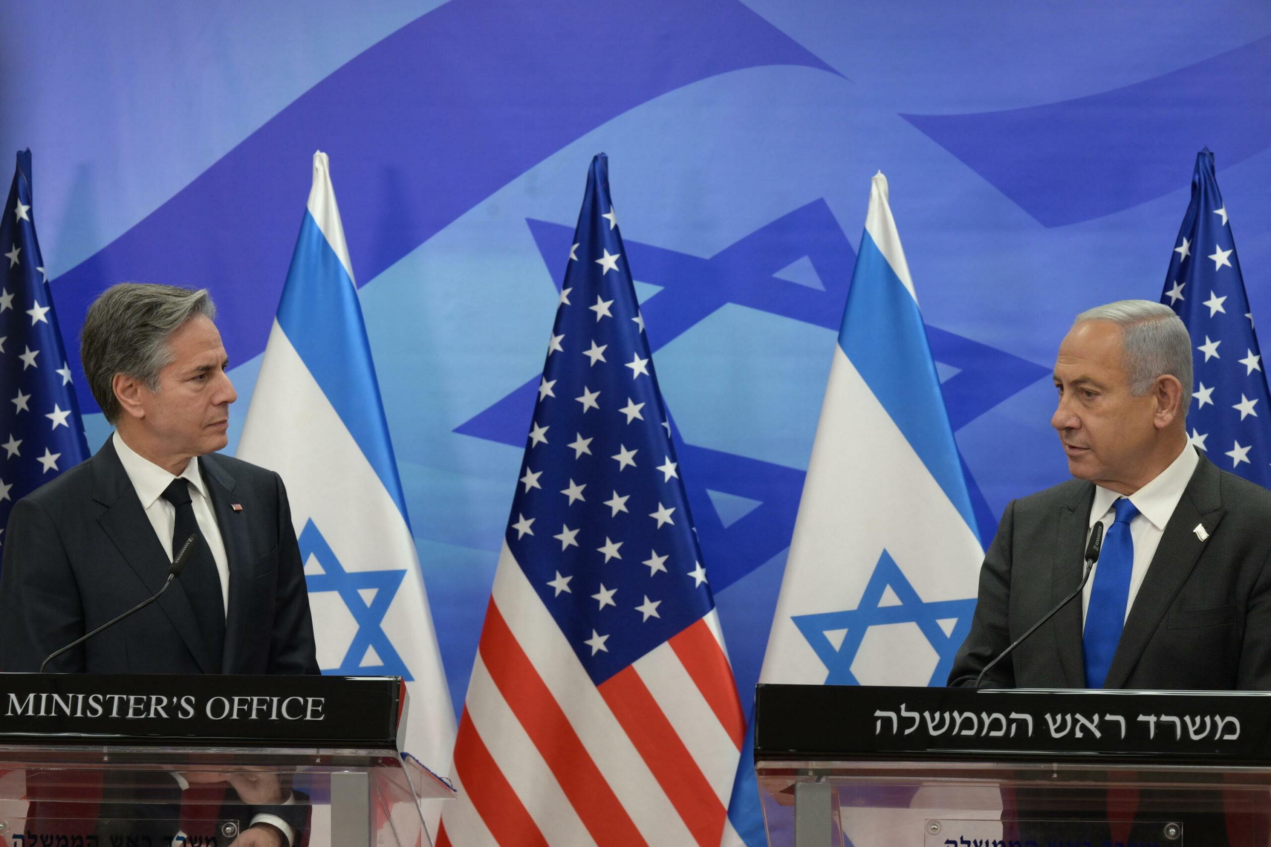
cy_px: 424
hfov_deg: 17.8
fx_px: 4060
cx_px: 636
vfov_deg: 11.9
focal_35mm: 115
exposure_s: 1/160
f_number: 7.1
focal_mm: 115
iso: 1600
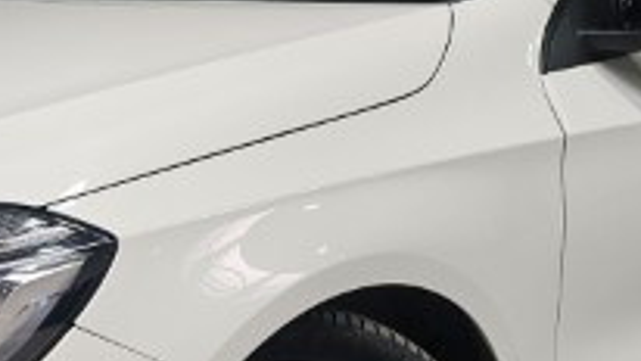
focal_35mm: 78
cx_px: 199
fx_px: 1326
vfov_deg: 15.3
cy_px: 339
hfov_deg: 27.0
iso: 25
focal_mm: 6.3
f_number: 1.7
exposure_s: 1/100
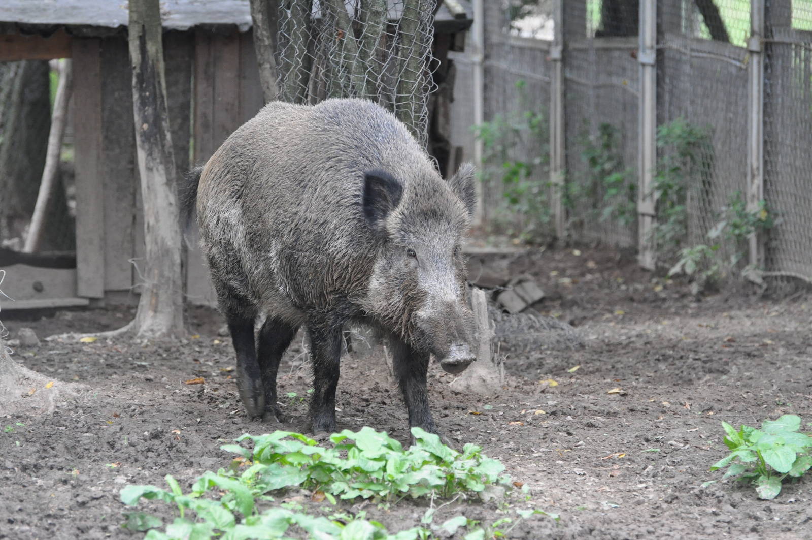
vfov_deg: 4.9
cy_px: 270
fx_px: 6252
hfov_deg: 7.4
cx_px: 406
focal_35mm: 278
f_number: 5
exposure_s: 1/250
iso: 1600
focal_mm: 185
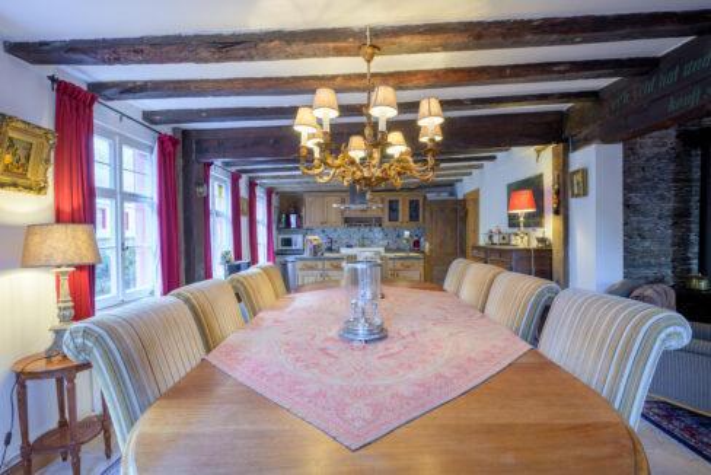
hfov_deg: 88.4
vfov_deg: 66.0
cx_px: 356
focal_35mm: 18
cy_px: 238
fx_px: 366
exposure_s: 1/3
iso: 200
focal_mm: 18.5
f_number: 9
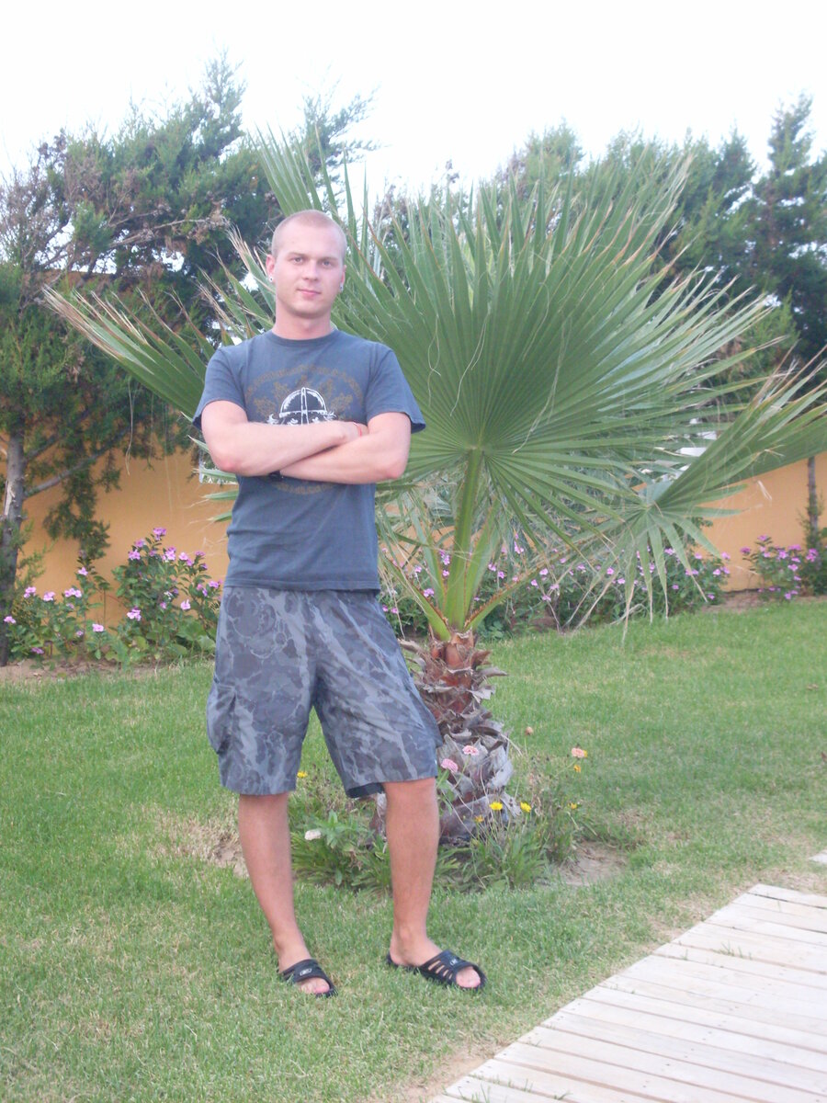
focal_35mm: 60
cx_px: 414
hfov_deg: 24.4
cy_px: 552
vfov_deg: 32.2
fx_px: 1911
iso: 160
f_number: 3.4
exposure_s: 1/45
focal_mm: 9.9
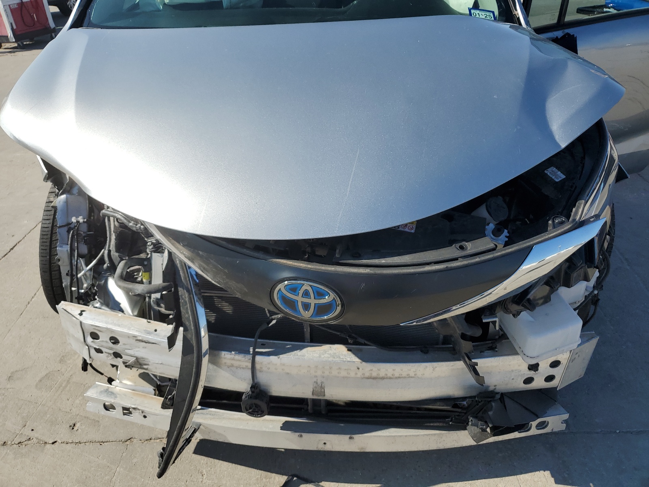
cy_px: 244
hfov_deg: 67.3
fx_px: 487
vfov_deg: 53.1
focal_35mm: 26
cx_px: 324
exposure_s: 1/3333
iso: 50
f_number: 1.5
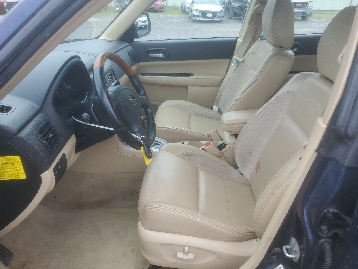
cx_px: 179
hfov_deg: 67.3
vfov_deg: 53.1
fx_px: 269
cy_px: 134
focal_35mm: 26
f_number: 1.5
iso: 50
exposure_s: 1/204
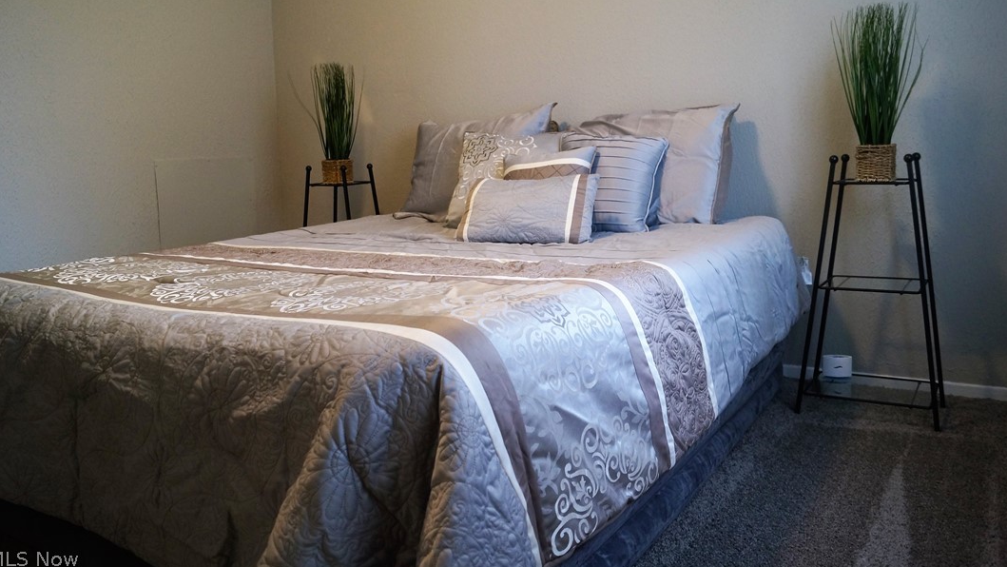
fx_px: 774
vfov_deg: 40.0
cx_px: 500
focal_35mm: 29
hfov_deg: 66.1
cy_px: 231
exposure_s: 1/60
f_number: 4
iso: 800
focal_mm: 18
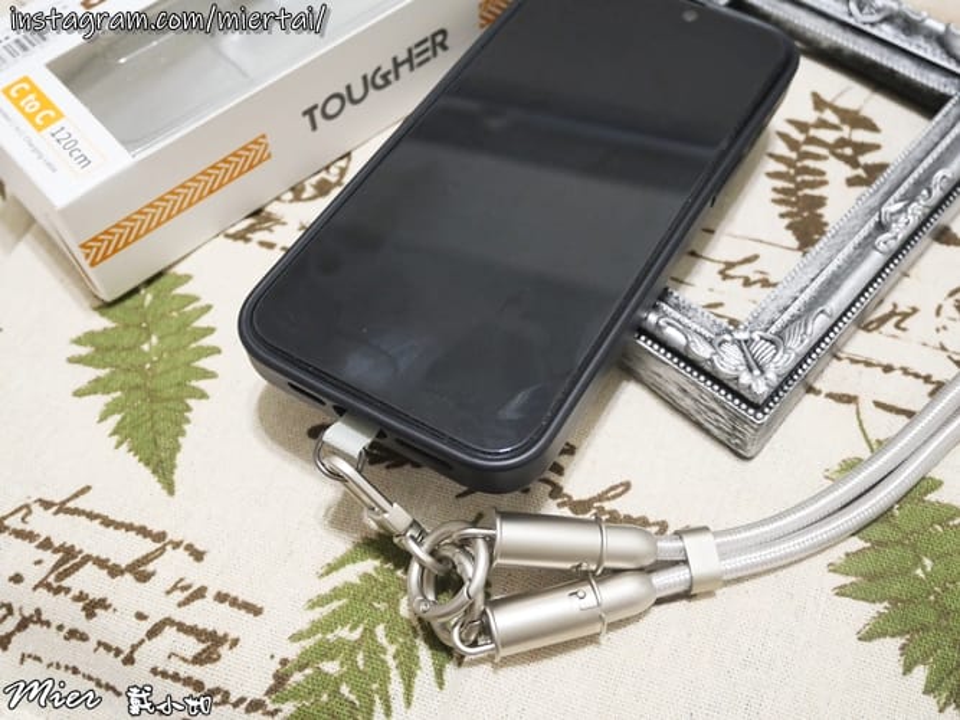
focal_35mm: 36
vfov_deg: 39.6
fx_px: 998
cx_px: 480
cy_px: 360
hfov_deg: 51.4
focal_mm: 18
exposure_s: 1/60
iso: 2500
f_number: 4.2
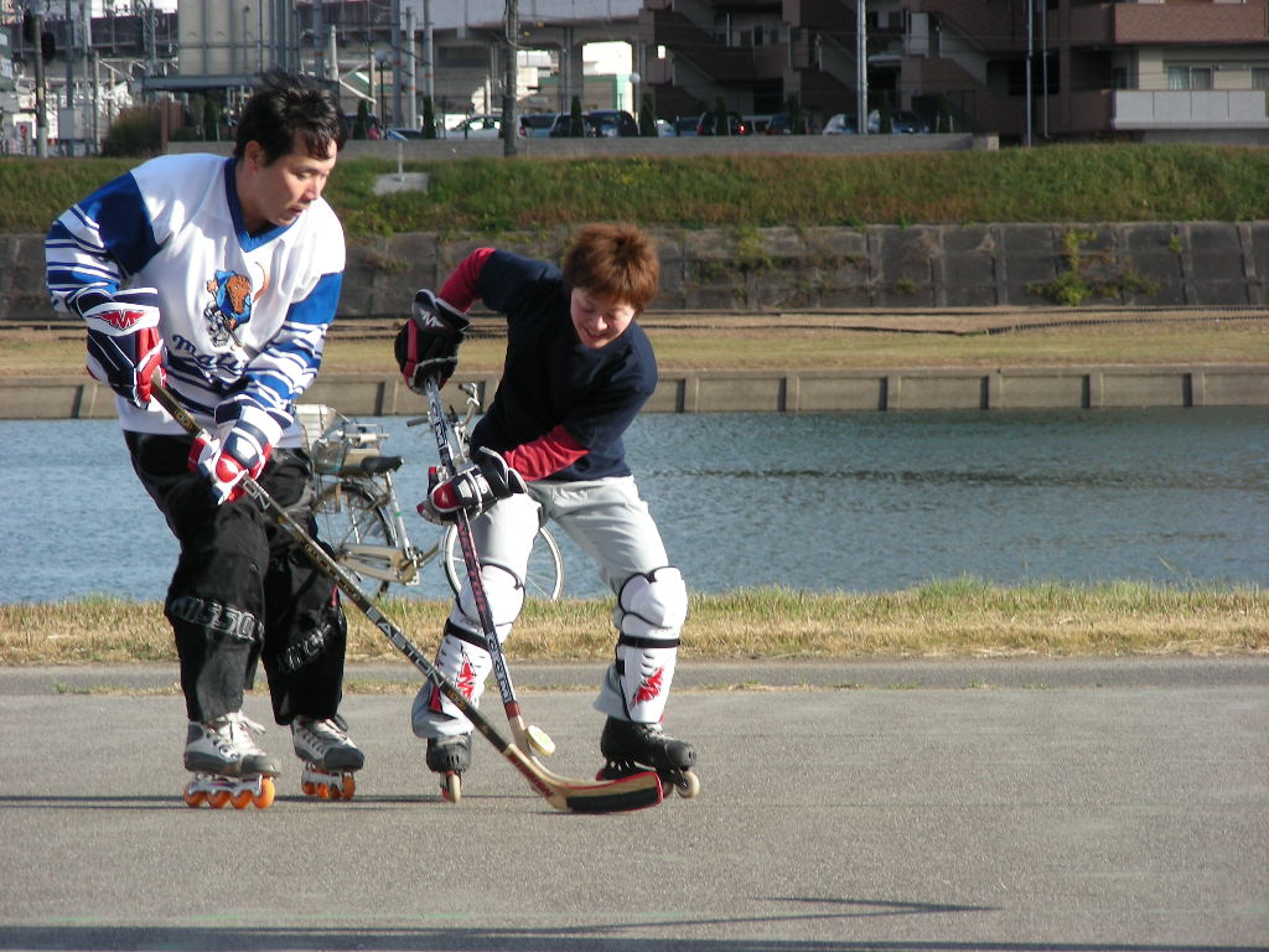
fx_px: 8432
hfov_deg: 8.6
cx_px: 634
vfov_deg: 6.5
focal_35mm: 230
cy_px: 476
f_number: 4
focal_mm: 38.3
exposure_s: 1/230
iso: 50
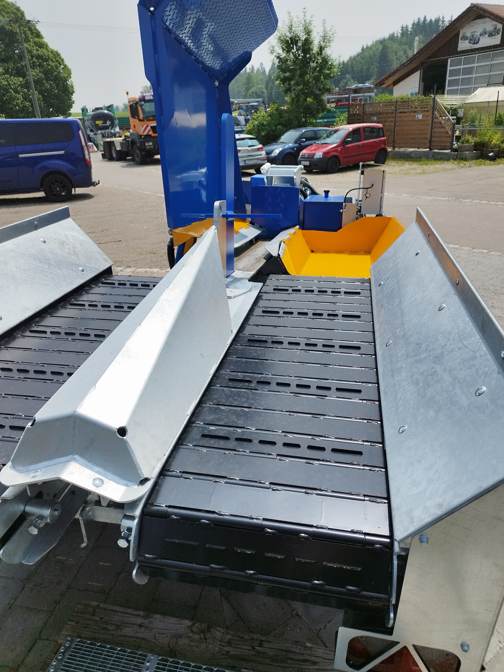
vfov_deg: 71.6
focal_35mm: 24
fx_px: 466
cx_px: 252
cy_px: 336
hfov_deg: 56.8
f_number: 1.89
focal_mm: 5.89
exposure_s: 1/2118
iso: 50
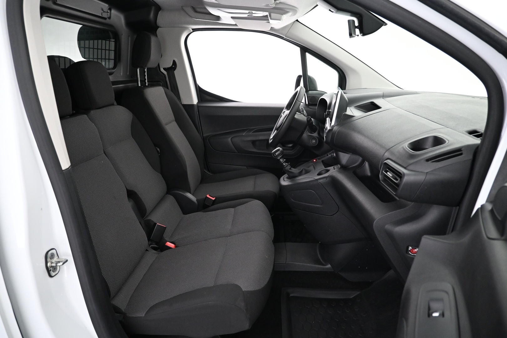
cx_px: 254
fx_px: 338
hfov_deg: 73.7
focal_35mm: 24
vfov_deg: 53.1
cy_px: 169
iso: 1600
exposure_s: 1/25
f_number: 3.5
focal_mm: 16
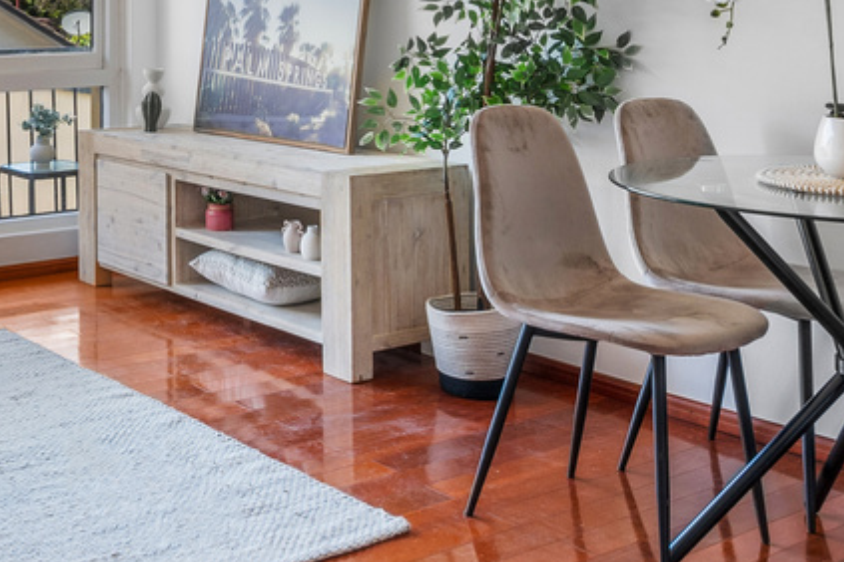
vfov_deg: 24.4
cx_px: 104
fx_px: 1242
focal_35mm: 53
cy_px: 11
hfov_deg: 35.6
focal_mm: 14
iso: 100
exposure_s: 1/5
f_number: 11
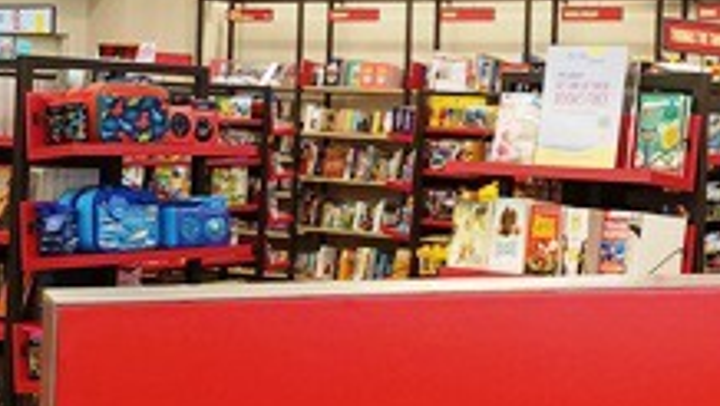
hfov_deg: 24.5
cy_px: 109
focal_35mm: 83
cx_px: 703
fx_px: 1586
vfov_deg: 14.5
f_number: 1.7
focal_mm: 4.2
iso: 80
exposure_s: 1/60
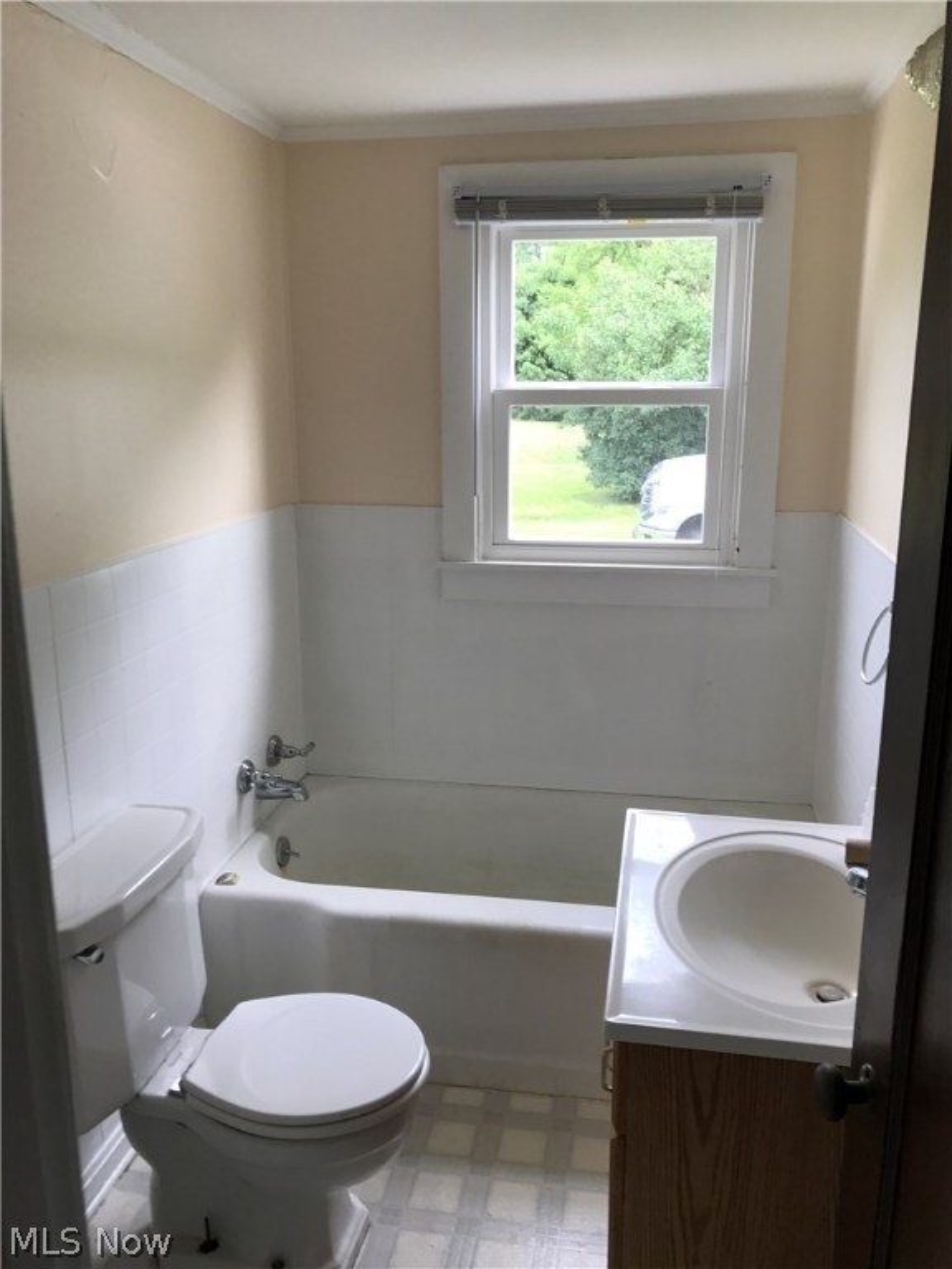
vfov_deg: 63.4
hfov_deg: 49.7
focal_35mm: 28
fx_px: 1027
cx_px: 476
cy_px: 634
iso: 25
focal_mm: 3.99
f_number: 1.8
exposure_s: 1/90
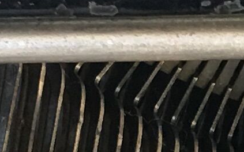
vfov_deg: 4.4
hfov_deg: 7.0
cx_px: 386
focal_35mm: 293
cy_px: 272
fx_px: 1948
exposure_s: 1/33
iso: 50
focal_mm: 4.15
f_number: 2.2
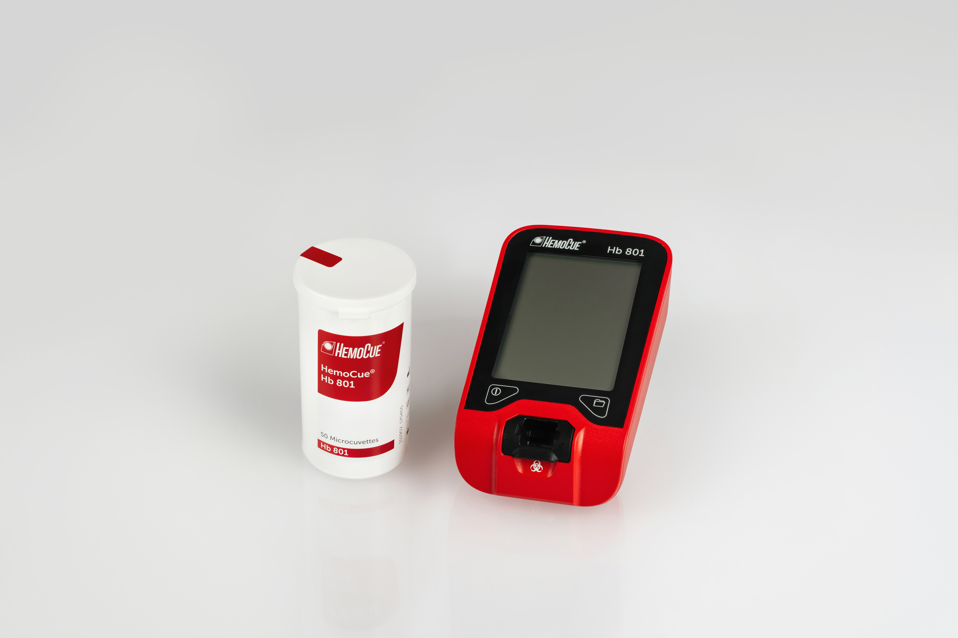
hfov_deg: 39.6
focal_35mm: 50
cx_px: 479
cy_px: 319
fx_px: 1330
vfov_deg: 27.0
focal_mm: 50
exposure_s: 1/30
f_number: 16
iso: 125
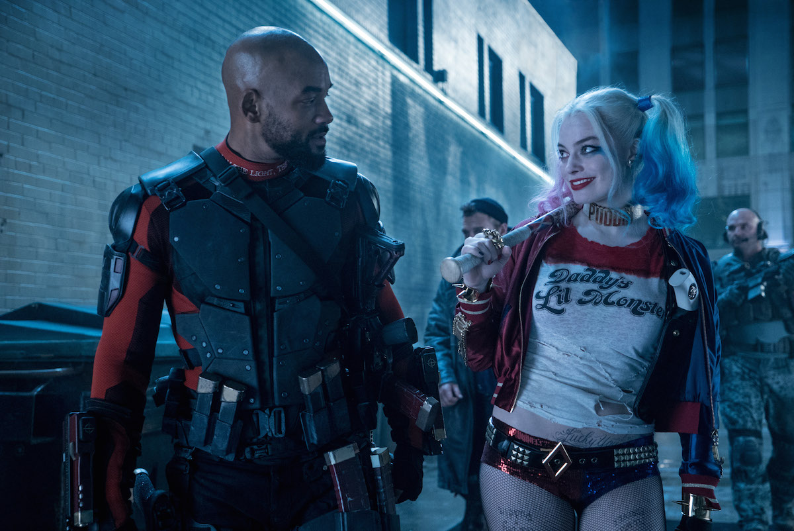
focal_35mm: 45
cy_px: 266
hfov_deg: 43.6
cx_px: 397
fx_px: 993
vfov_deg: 29.9
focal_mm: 45
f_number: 4
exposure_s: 1/200
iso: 5000
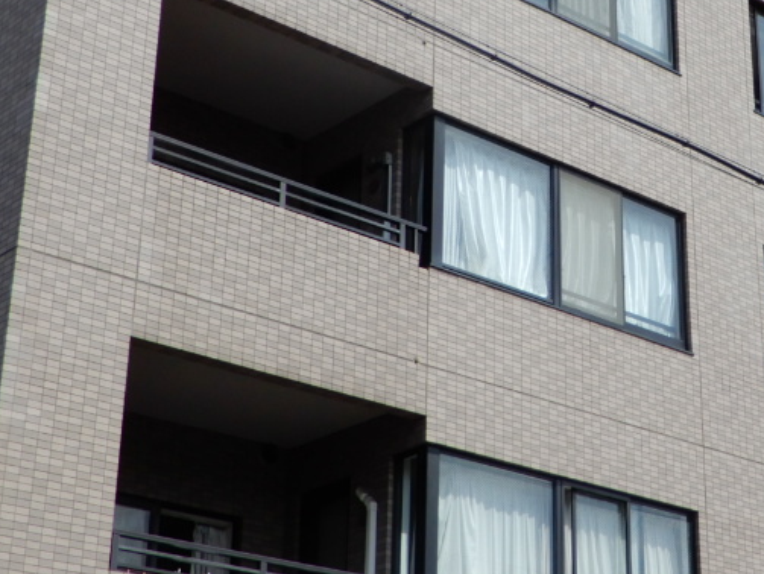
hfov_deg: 21.7
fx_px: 1966
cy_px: 184
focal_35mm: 89
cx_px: 632
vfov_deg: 16.6
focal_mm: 5
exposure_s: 1/800
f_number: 3.5
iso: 80
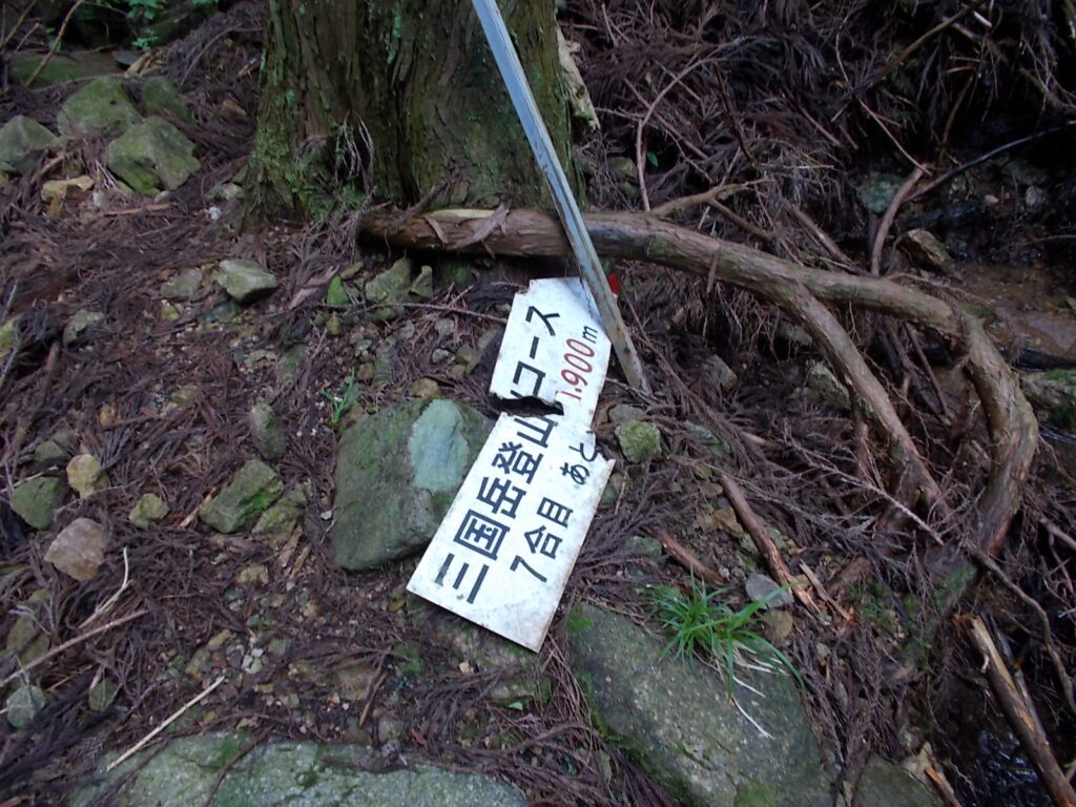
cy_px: 404
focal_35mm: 26
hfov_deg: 67.3
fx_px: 808
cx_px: 538
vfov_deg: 53.1
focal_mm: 4.6
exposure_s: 1/25
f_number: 3.2
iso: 80
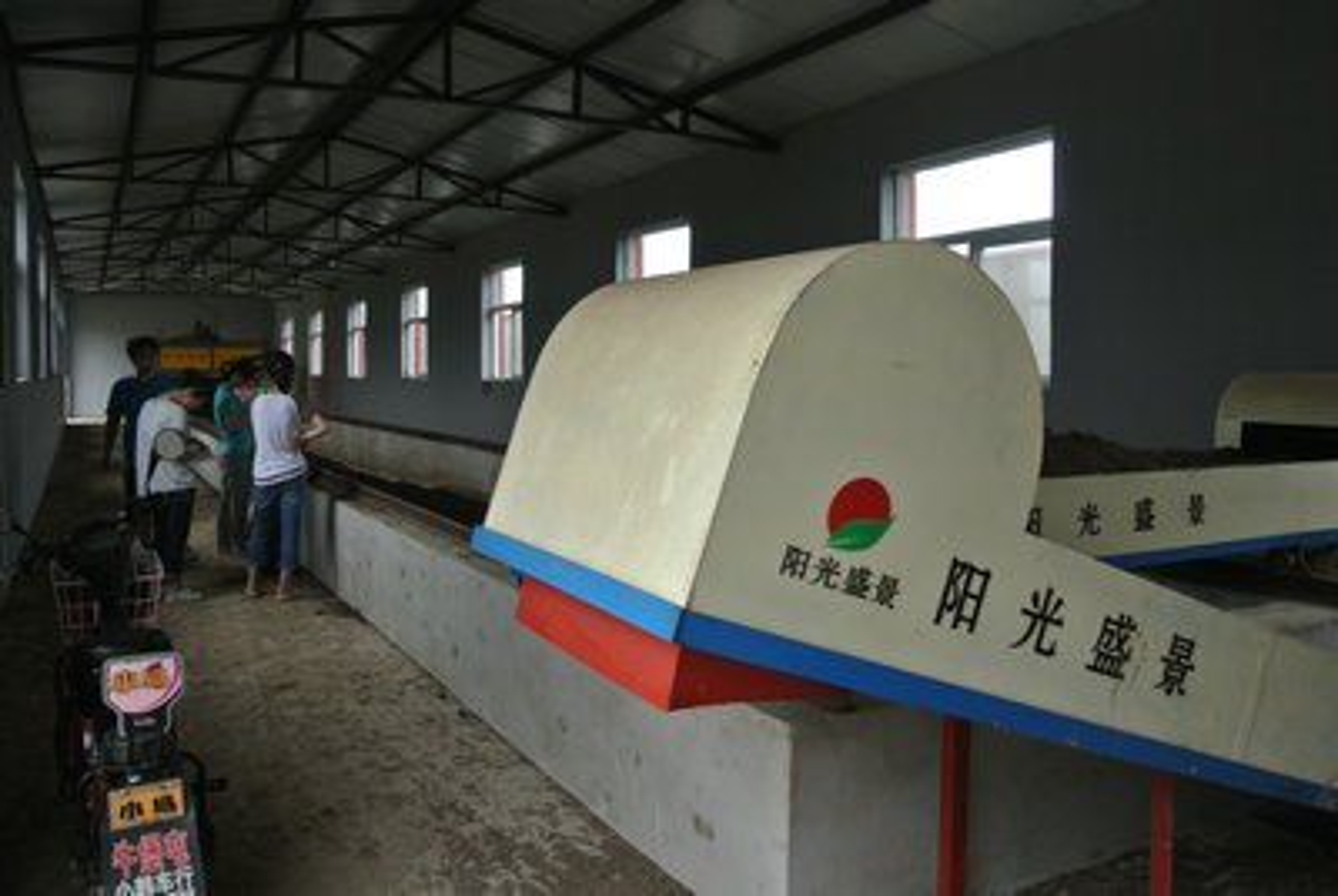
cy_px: 448
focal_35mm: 29
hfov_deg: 63.6
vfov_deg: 45.1
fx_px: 1079
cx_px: 669
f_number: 3.5
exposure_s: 1/60
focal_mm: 11
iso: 400
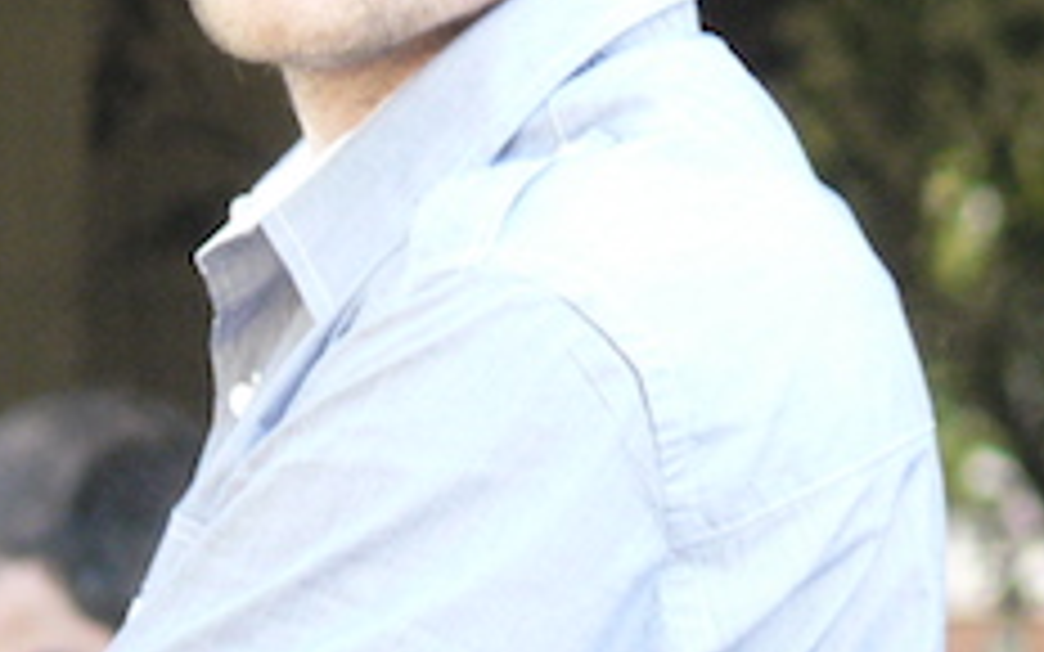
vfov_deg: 1.6
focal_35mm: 831
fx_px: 23644
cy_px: -124
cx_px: 432
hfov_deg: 2.5
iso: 400
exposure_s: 1/200
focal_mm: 60.6
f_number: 3.3
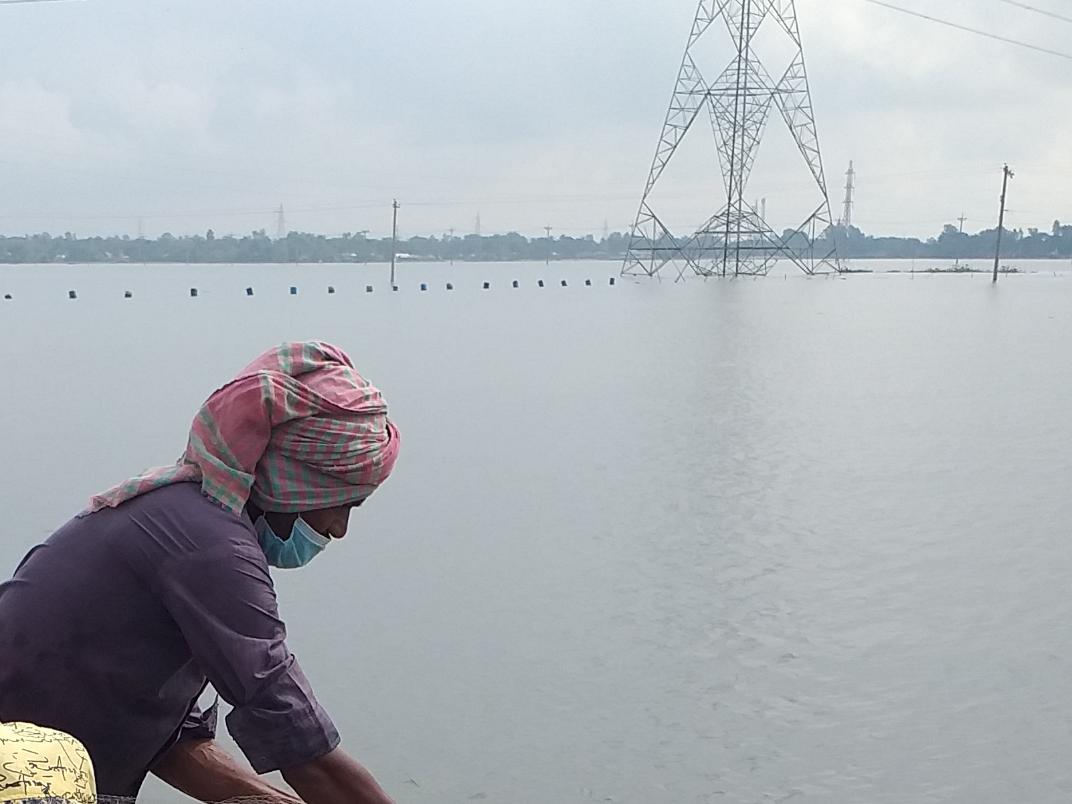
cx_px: 231
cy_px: 947
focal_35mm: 67
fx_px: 2075
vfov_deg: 20.6
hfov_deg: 28.4
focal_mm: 3.6
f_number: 1.9
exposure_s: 1/1153
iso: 40
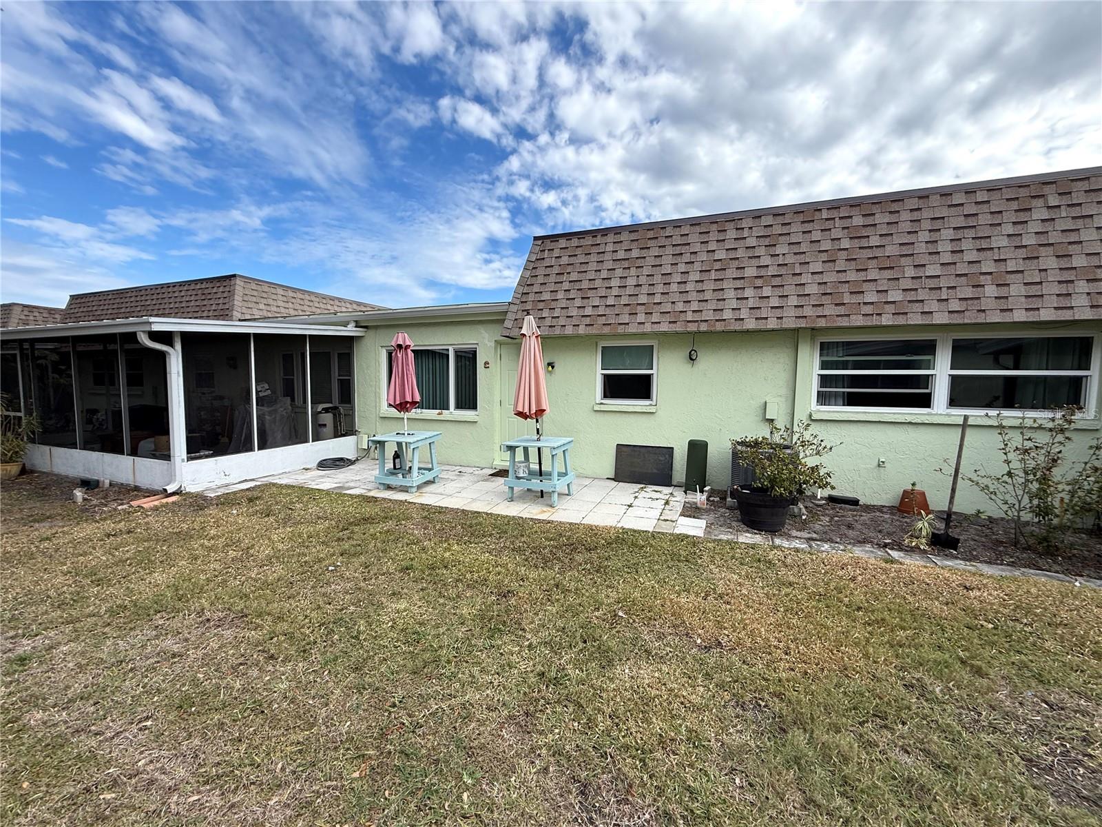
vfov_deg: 85.7
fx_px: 446
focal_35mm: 14
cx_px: 551
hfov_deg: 102.1
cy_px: 414
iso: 50
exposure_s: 1/914
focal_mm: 2.22
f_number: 2.2
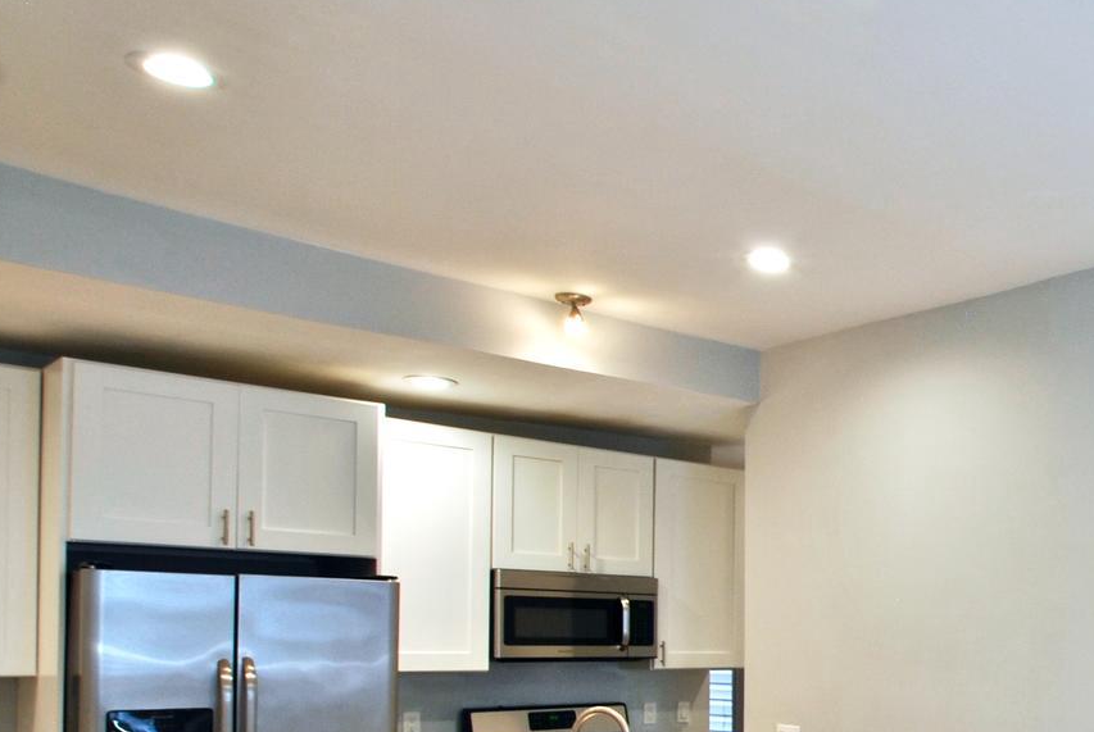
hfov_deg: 41.7
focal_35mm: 36
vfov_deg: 34.9
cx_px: 1212
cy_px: 656
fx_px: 1095
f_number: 8
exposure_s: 1/2.5
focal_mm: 10
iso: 100
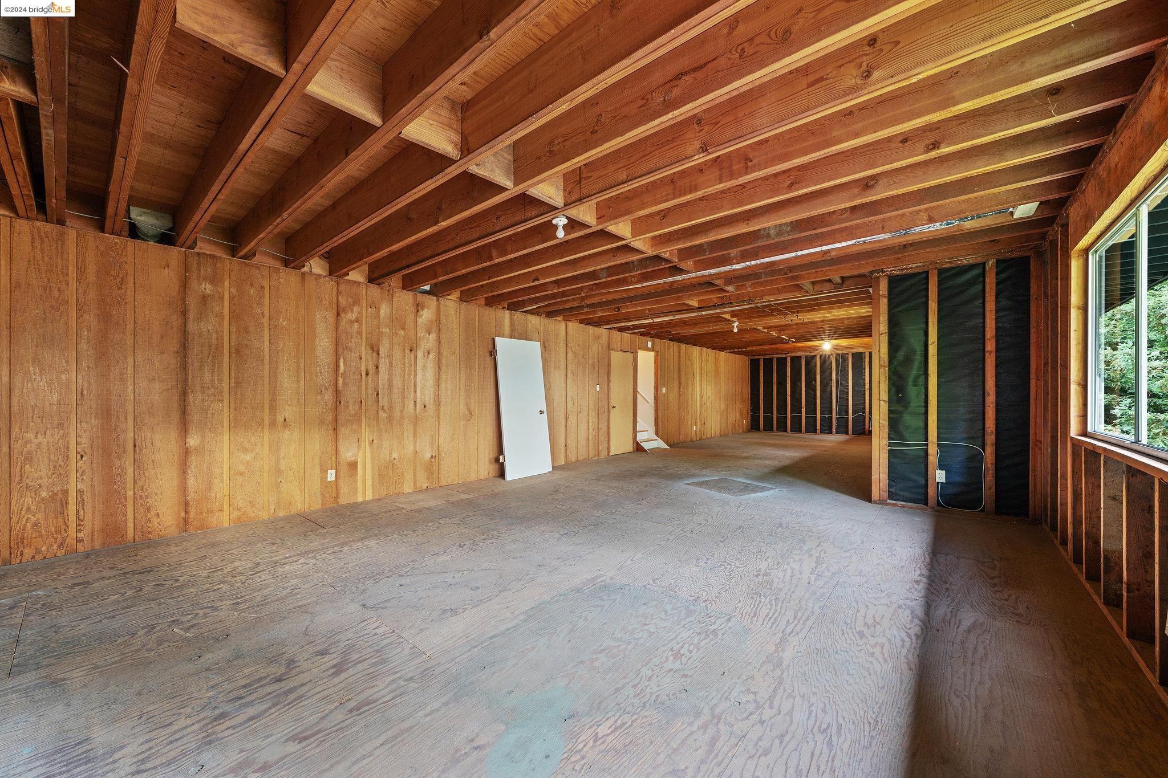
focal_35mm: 13
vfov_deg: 85.4
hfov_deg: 108.3
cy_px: 389
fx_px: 422
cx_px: 584
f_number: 8
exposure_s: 1/1.25
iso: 200
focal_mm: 13
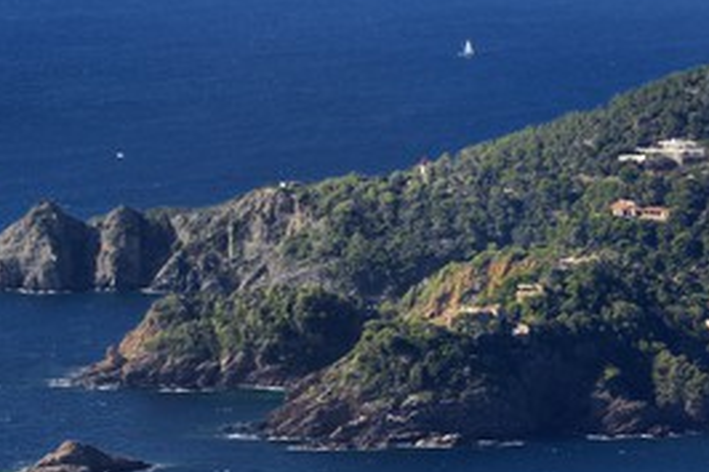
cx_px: 301
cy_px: 155
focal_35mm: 261
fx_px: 5137
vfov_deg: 5.3
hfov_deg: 7.9
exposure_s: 1/1600
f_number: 10
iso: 800
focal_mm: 165
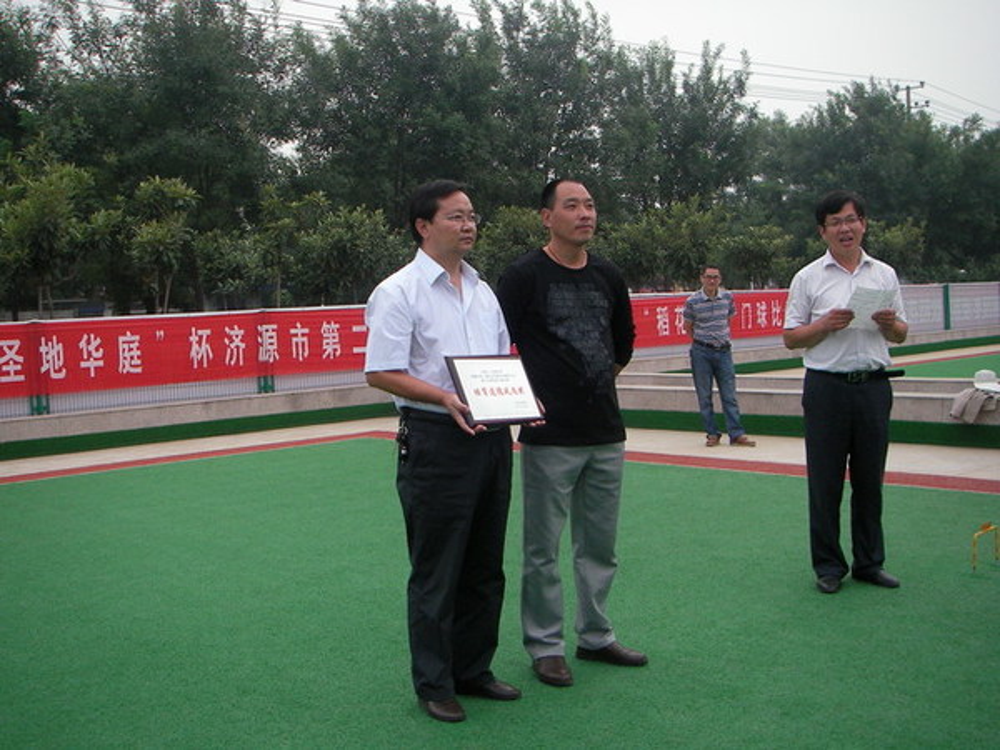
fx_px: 1098
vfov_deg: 37.7
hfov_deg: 49.0
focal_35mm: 38
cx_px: 500
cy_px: 375
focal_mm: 6.3
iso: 100
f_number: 3.3
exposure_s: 1/138
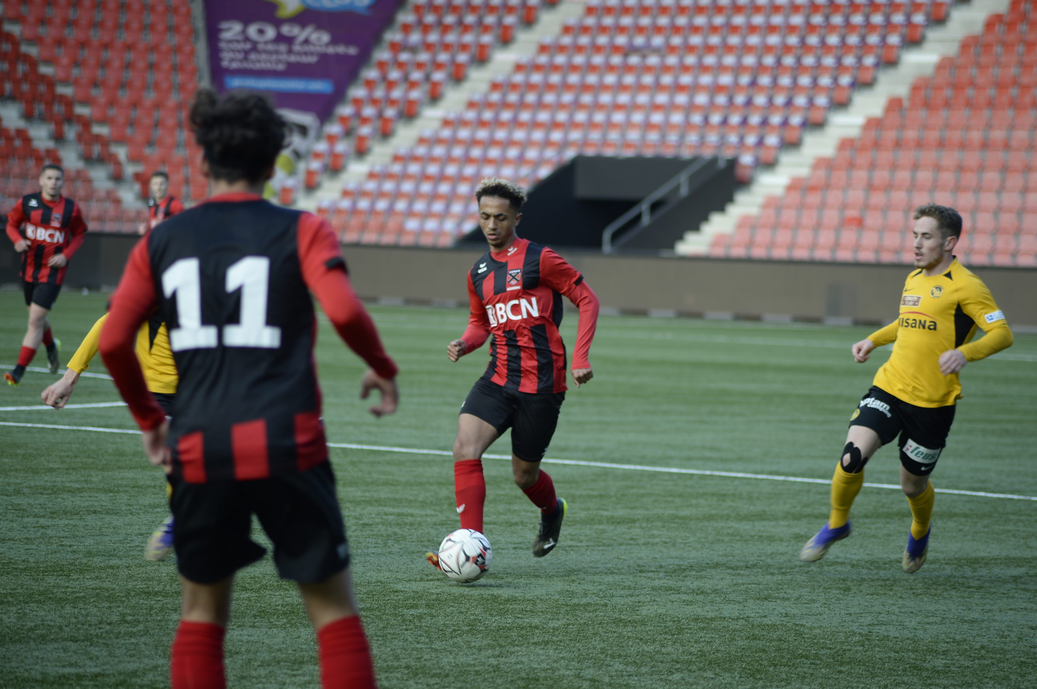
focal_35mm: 200
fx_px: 5755
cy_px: 344
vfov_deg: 6.9
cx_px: 518
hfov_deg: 10.3
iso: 280
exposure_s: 1/250
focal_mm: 200
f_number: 4.8
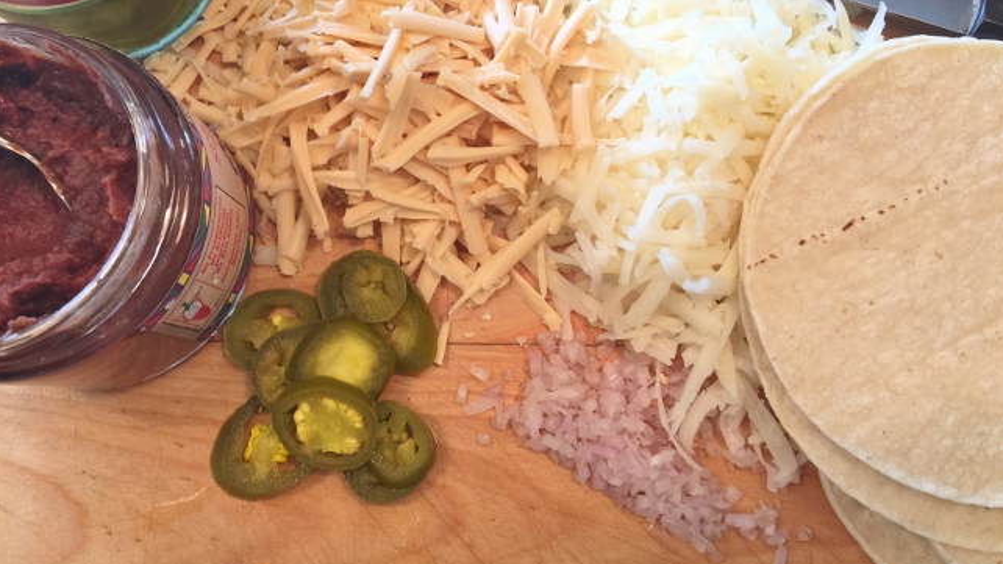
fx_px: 851
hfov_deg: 61.0
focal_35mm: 32
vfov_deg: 36.4
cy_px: 206
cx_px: 503
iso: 40
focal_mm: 4.15
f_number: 2.2
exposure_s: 1/30
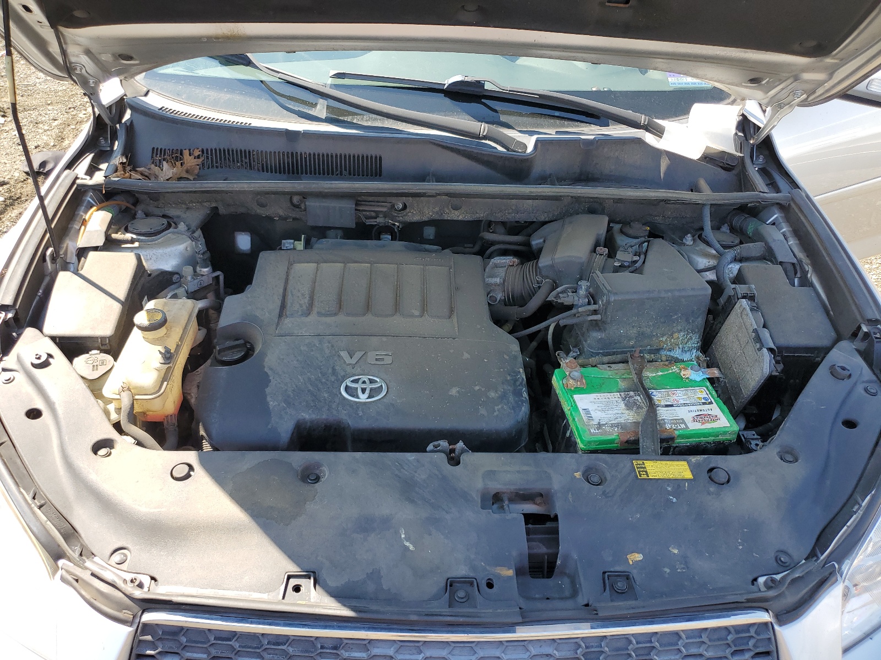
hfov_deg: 67.3
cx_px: 440
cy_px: 330
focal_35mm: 26
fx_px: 662
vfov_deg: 53.1
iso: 50
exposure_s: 1/556
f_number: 1.5
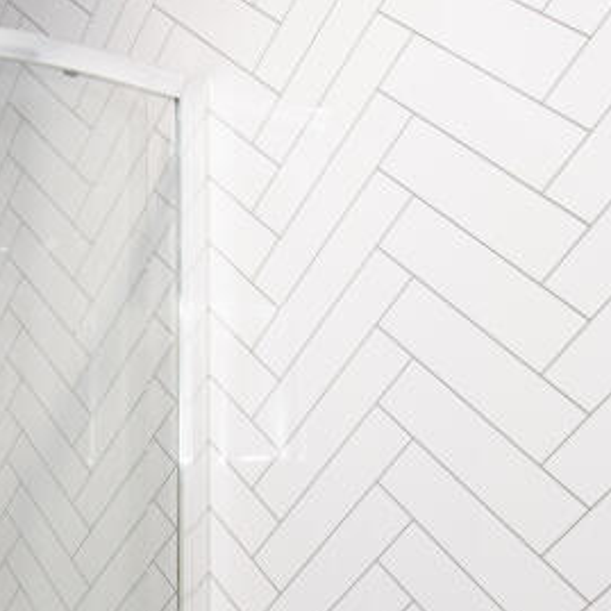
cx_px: -20
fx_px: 1098
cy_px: 550
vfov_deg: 29.8
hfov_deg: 28.8
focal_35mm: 55
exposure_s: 1/8
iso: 320
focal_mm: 11.5
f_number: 8
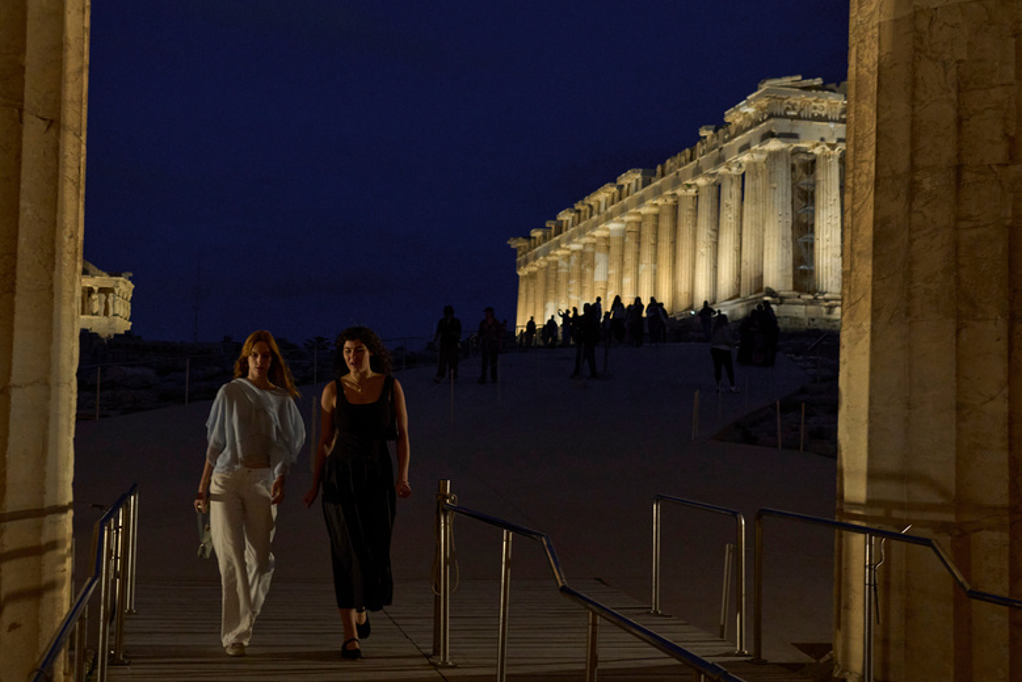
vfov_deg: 29.3
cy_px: 342
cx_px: 438
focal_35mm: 46
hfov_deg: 42.6
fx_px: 1306
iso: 2000
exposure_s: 1/100
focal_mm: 35
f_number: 4
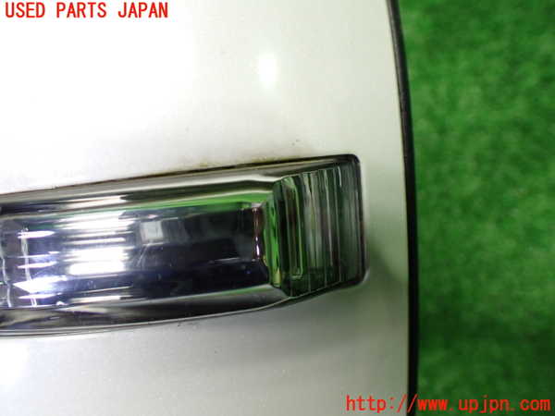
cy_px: 208
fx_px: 481
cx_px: 278
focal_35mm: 30
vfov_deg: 46.8
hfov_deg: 60.0
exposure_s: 1/125
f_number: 2.3
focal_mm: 5.4
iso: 640
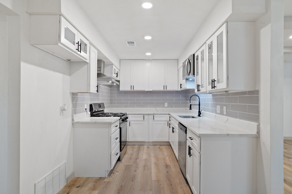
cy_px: 97
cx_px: 146
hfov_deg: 90.0
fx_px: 146
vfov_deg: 67.4
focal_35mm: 18
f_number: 9
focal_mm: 18
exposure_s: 1
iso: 160
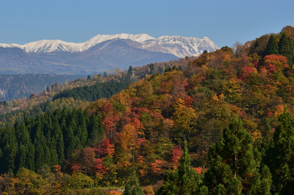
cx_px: 147
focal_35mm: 150
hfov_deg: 13.7
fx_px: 1222
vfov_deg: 9.1
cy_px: 98
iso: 100
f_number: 6.3
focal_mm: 100
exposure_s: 1/500
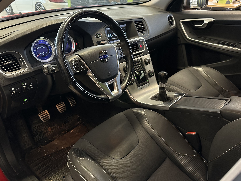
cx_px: 110
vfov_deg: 48.2
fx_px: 202
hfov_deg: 61.6
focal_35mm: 29
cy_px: 83
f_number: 1.78
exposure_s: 1/50
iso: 640
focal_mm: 6.86
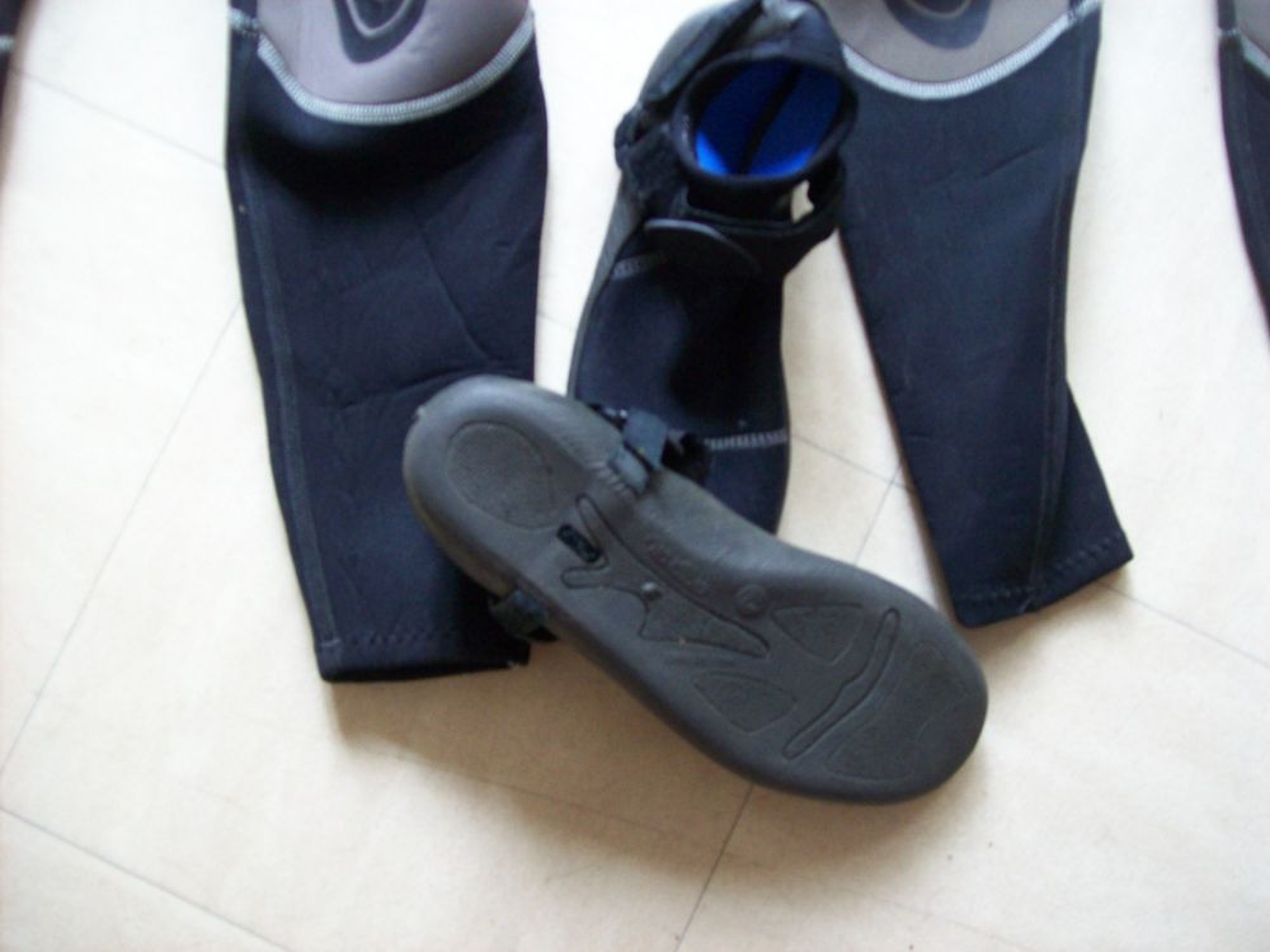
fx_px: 1321
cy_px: 476
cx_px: 635
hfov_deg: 51.4
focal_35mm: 36
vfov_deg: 39.7
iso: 160
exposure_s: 1/17.4
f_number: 2.7
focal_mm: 6
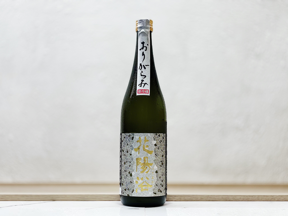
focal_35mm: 52
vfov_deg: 28.0
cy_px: 108
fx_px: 433
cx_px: 144
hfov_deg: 36.8
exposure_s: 1/100
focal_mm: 6
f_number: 2
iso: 64
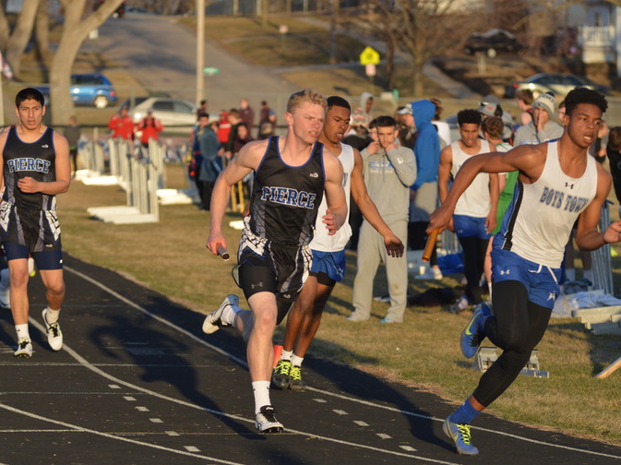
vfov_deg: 6.0
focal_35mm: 249
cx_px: 277
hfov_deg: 8.0
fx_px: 4457
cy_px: 237
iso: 400
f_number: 5
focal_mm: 145
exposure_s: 1/1250
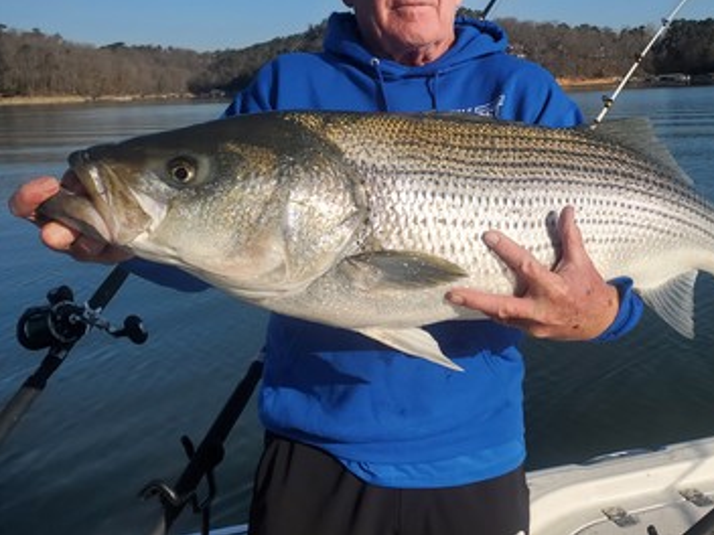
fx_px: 743
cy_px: 166
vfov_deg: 39.1
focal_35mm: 36
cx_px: 493
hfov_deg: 50.2
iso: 50
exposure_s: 1/2367
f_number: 2.4
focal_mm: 4.3
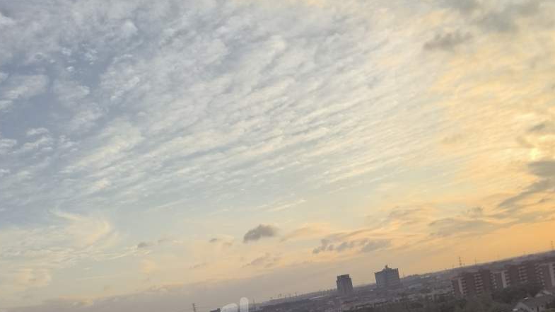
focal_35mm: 40
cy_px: 317
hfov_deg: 50.5
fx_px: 588
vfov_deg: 27.8
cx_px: 274
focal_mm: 5.75
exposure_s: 1/3049
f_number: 2
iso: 50
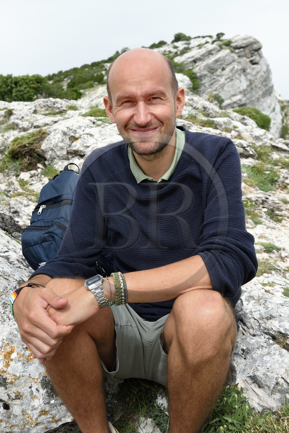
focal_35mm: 36
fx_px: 434
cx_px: 144
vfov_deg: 53.1
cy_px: 216
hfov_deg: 36.9
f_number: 10
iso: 200
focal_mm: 36
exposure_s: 1/200
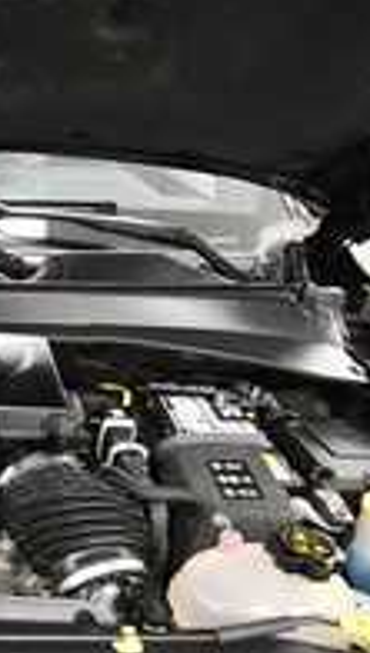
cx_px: -70
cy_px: 431
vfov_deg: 59.6
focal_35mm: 32
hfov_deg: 31.2
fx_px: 555
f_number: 4.5
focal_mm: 10
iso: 2800
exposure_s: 1/125
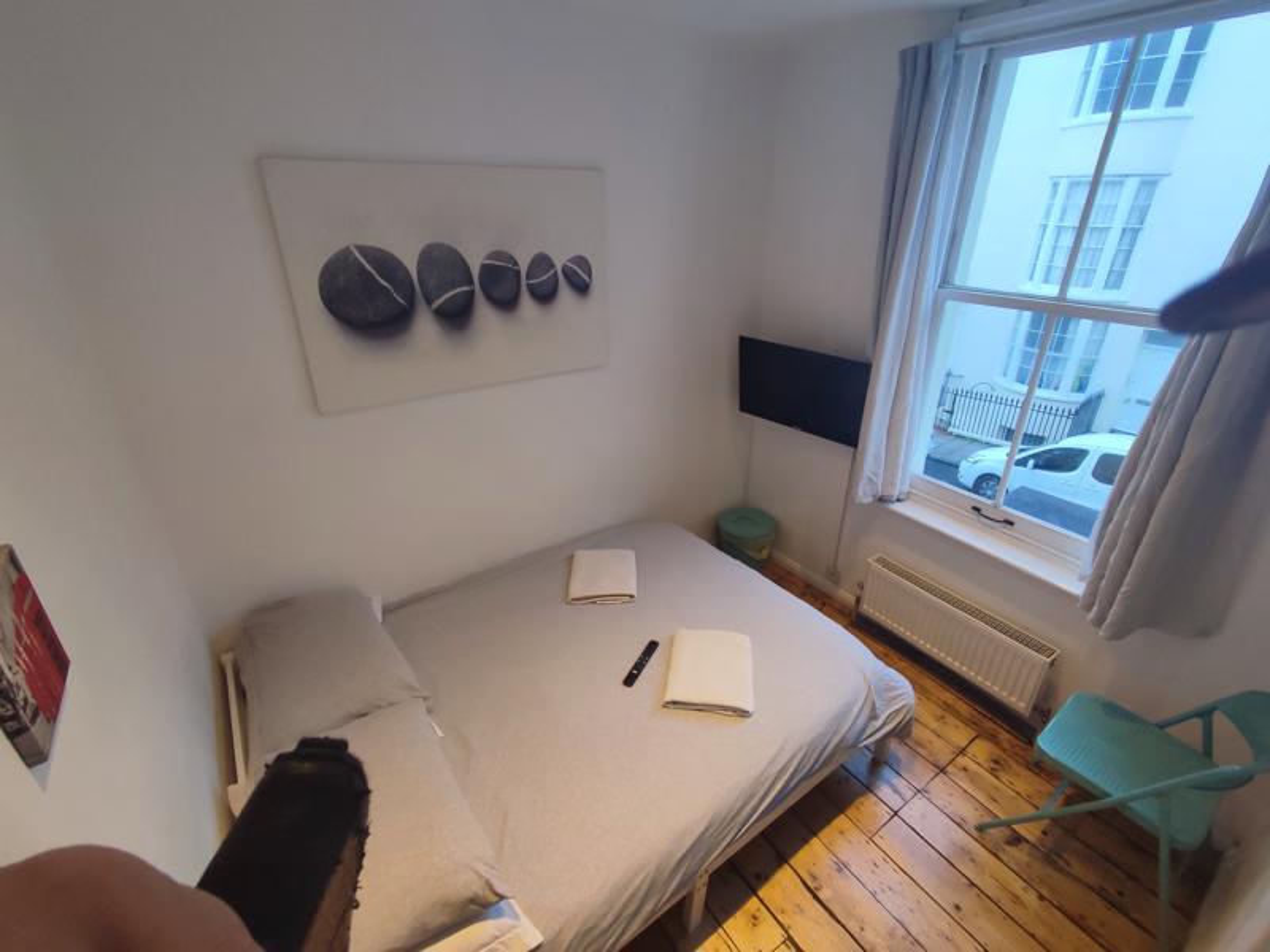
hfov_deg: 94.5
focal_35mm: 16
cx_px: 635
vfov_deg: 78.1
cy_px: 476
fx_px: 587
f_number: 2.2
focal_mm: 1.65
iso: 140
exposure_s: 1/50
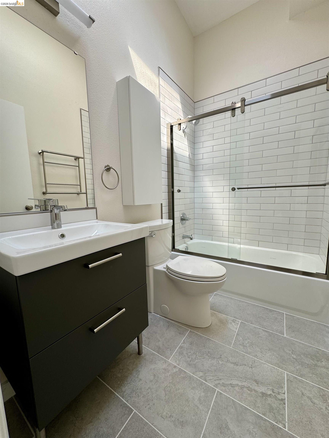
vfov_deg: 102.1
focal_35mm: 14
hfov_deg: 85.7
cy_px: 219
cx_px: 164
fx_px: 177
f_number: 2.2
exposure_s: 1/99
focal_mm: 2.22
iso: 40
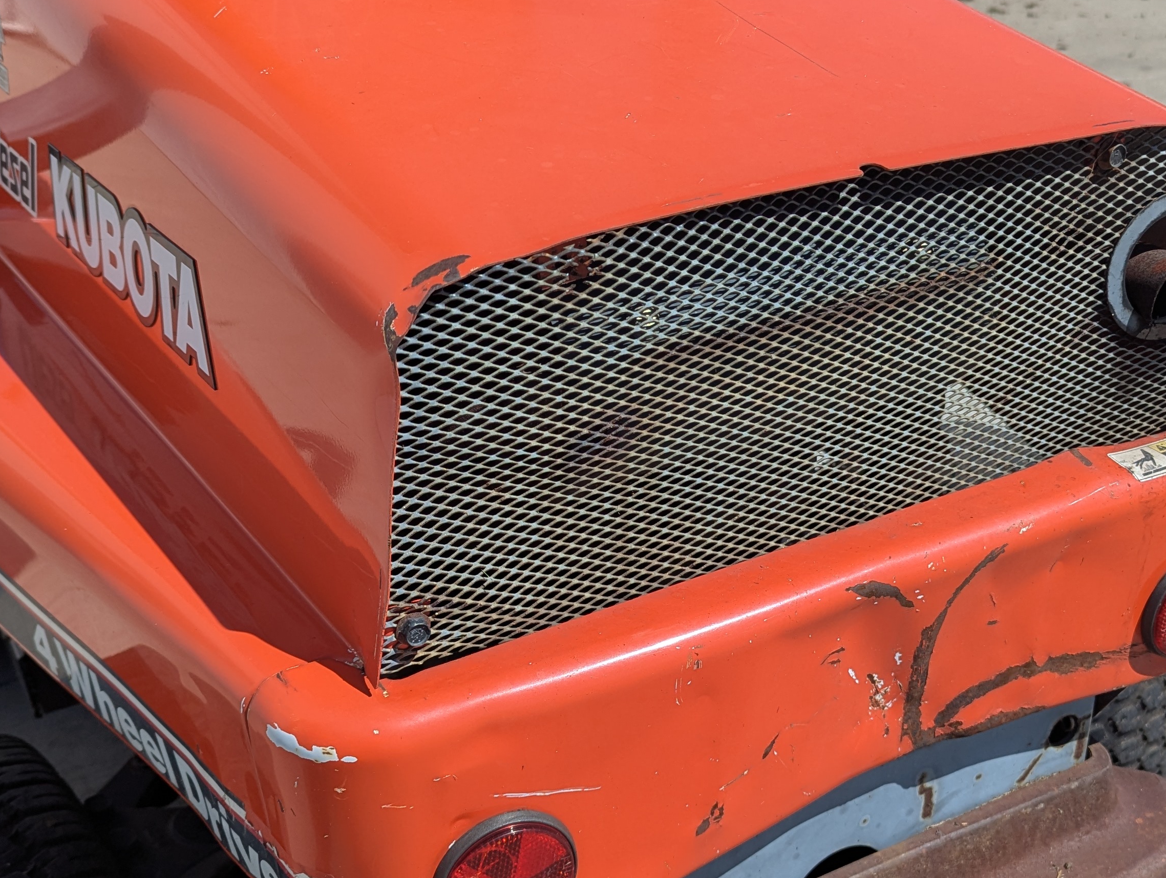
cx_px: 691
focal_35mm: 43
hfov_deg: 43.6
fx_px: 1451
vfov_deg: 33.6
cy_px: 509
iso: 47
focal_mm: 6.81
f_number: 1.85
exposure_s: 1/3425
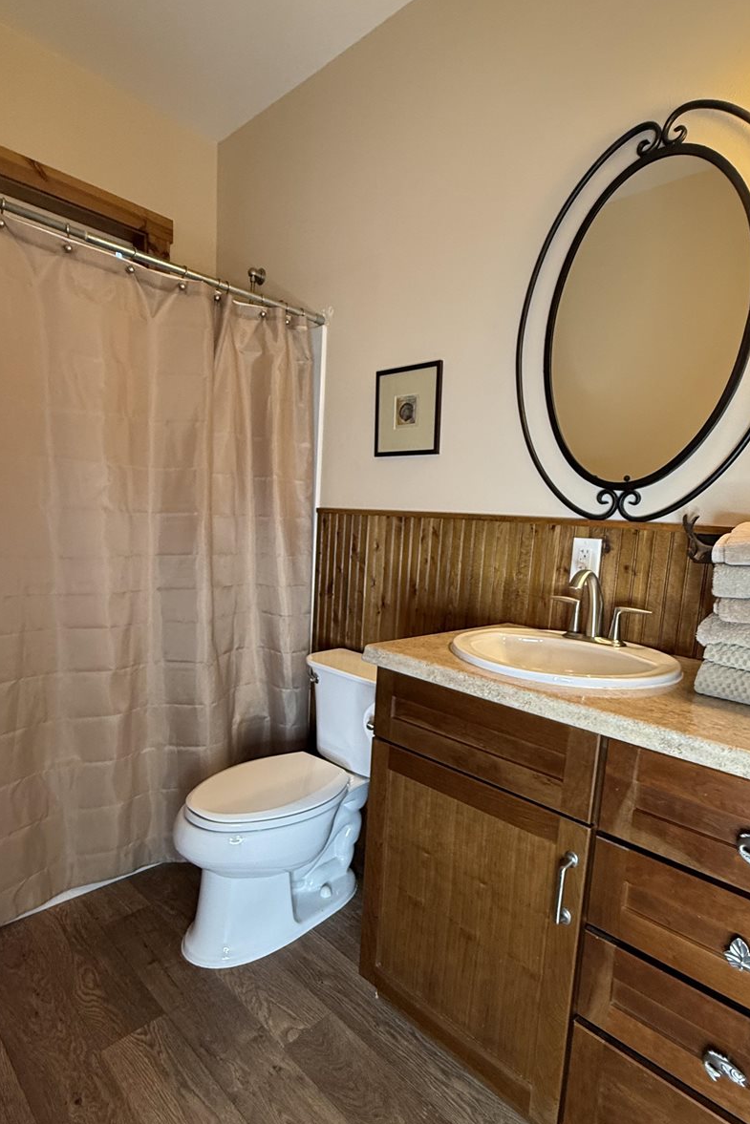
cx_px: 407
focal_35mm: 19
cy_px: 608
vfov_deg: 86.7
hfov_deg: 64.5
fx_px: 594
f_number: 2.2
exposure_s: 1/60
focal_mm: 2.22
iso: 200
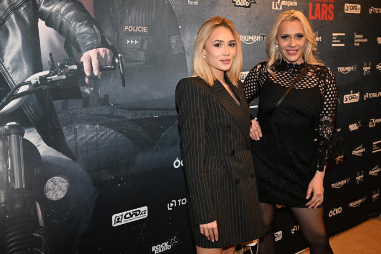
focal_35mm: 41
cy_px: 127
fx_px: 434
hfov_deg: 47.4
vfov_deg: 32.6
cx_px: 190
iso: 2500
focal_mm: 41
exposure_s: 1/125
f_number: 5.6
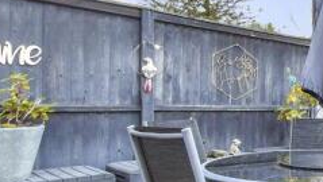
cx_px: 407
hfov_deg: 35.0
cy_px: 103
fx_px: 369
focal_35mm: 43
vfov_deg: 27.8
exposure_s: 1/60
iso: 400
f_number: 7.1
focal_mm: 10
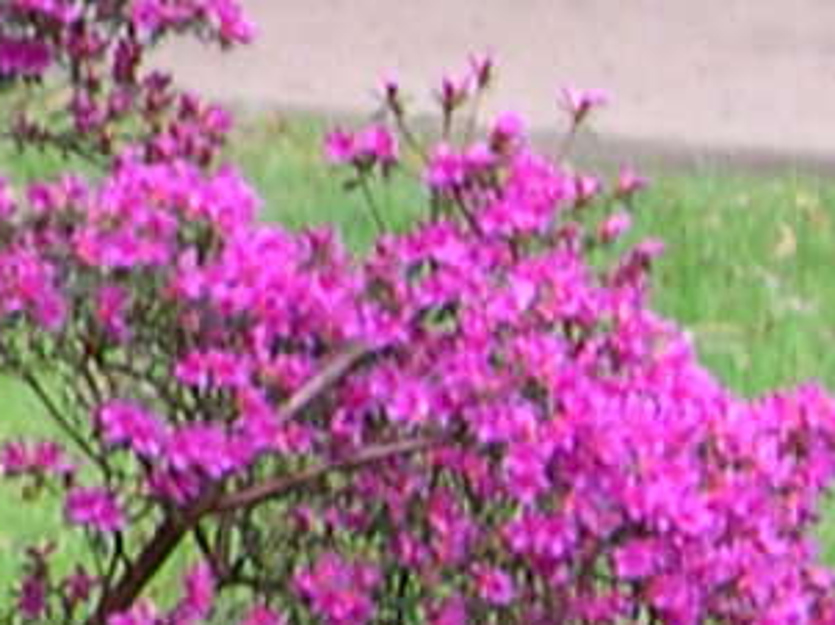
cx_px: -2168
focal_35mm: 286
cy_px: 520
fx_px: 6893
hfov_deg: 6.1
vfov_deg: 5.2
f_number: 2.8
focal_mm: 8
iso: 100
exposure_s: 1/44
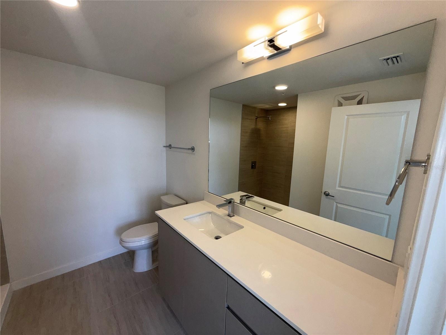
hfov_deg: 102.1
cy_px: 168
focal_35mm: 14
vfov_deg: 85.7
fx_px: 180
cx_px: 223
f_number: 2.2
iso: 64
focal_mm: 2.22
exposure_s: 1/122
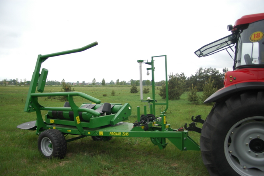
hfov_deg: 67.4
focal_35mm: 27
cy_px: 88
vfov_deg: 47.9
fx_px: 198
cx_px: 132
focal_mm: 18
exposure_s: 1/200
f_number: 4.5
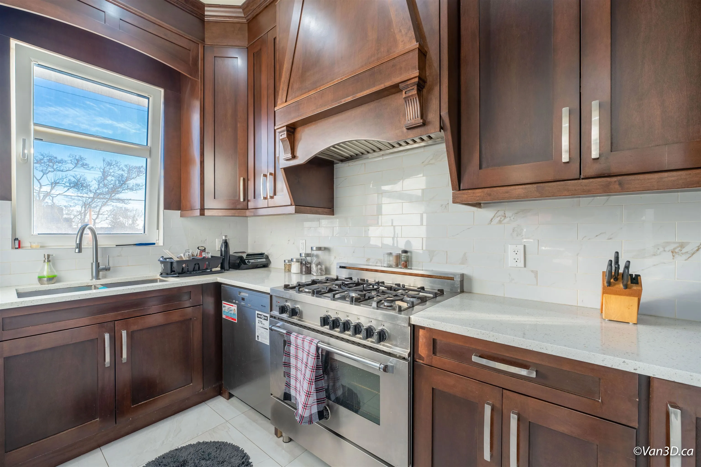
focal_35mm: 15
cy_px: 234
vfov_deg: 78.8
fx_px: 284
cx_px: 350
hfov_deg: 101.9
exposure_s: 1/80
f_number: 6.3
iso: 100
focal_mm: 14.6
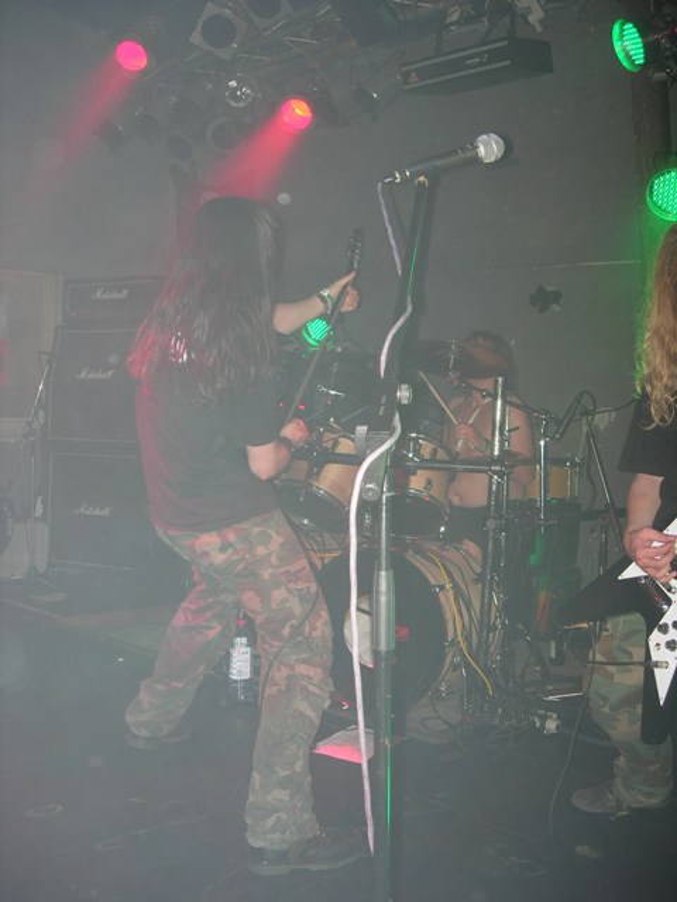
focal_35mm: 38
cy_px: 451
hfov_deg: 37.7
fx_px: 991
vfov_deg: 49.0
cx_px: 338
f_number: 2.8
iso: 80
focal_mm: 7.8
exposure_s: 1/60.1
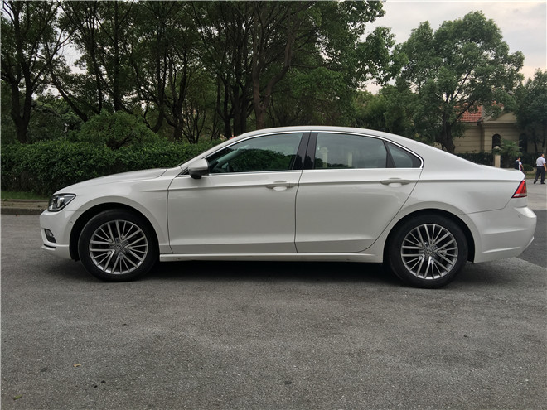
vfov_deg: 48.2
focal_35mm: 29
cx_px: 274
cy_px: 205
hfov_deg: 61.7
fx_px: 458
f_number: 2.2
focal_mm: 4.15
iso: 25
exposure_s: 1/458
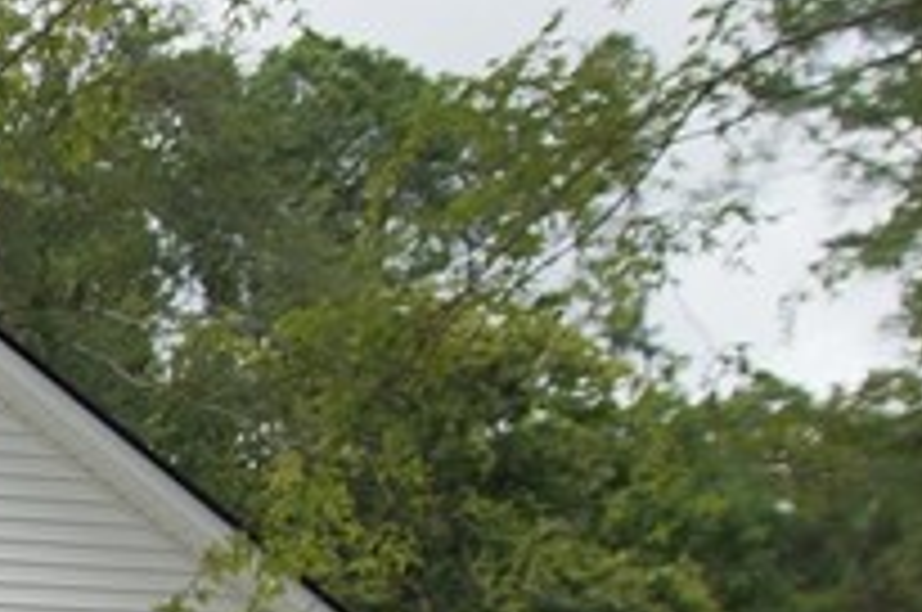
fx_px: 3469
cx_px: -1003
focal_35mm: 136
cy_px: 776
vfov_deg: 9.9
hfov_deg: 12.9
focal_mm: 17
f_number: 8
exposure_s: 1/400
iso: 100
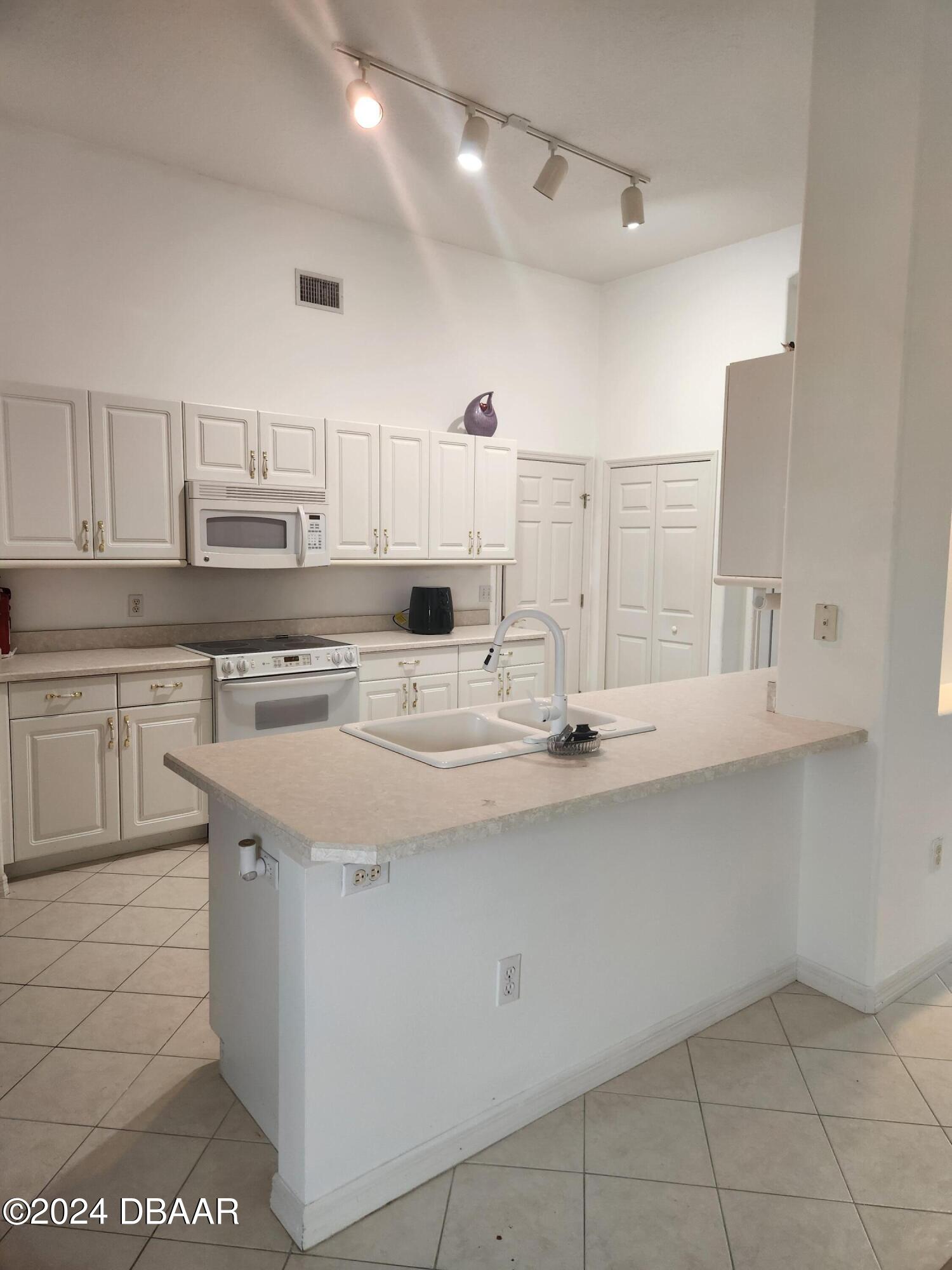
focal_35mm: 23
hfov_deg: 58.9
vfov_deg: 73.9
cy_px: 635
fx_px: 843
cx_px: 476
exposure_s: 1/120
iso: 125
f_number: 1.8
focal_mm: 5.4
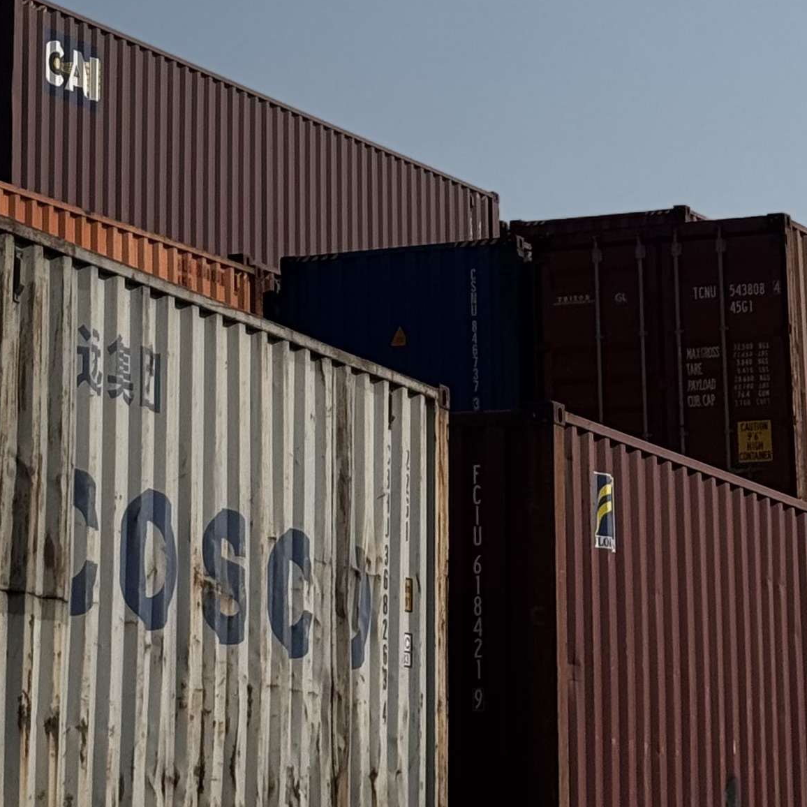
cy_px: 318
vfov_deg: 15.7
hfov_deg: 15.6
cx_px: 204
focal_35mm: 111
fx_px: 2928
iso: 80
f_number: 1.78
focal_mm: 6.76
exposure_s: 1/12500
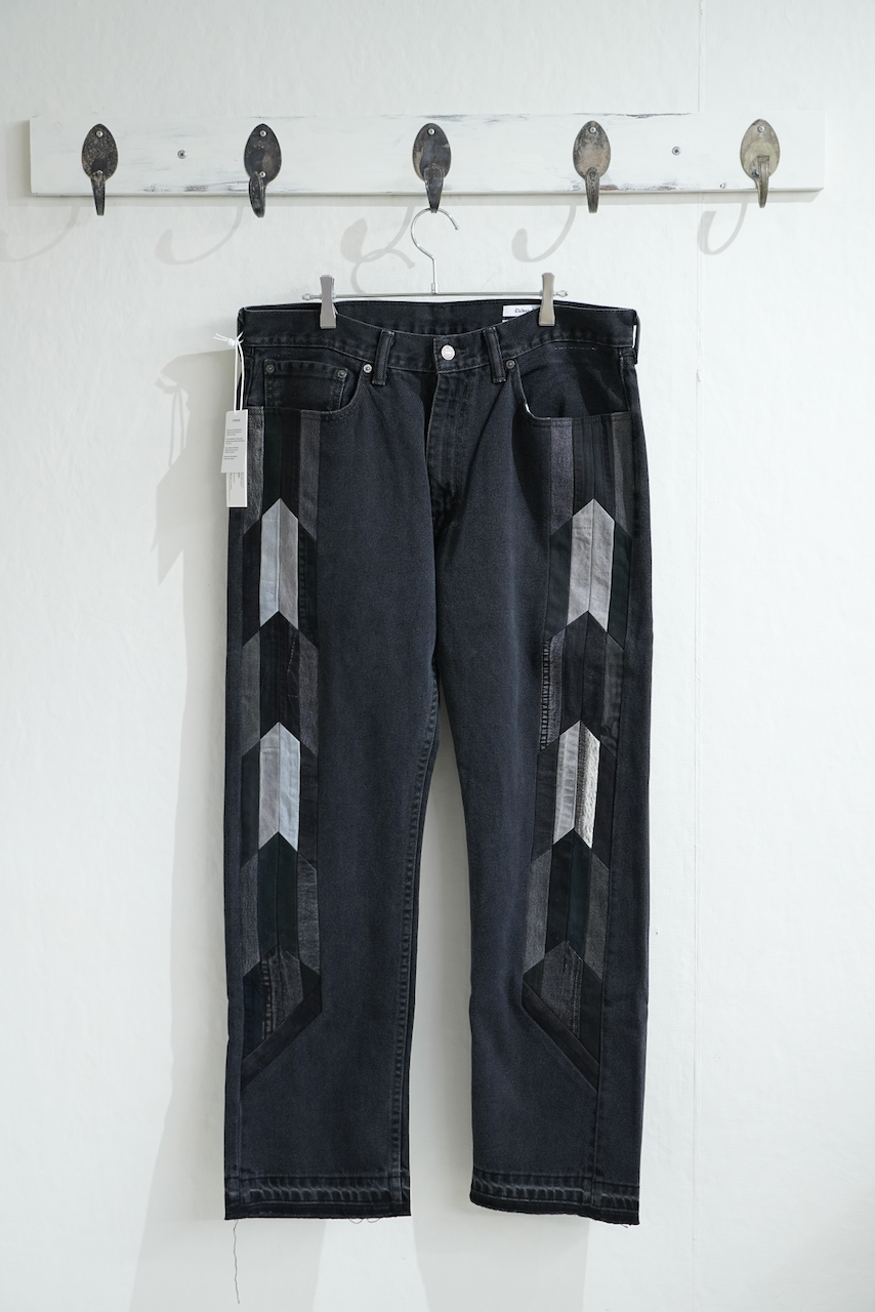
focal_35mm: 56
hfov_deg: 24.2
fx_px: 2040
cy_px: 656
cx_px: 438
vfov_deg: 35.6
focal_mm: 56
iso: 1600
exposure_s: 1/50
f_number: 5
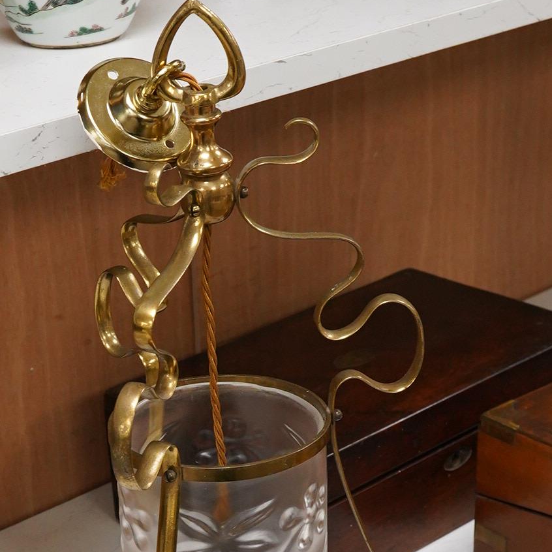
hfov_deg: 19.4
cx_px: 146
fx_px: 1606
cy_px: 426
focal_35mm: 89
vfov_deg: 19.3
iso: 2500
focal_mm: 30
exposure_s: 1/160
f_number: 11
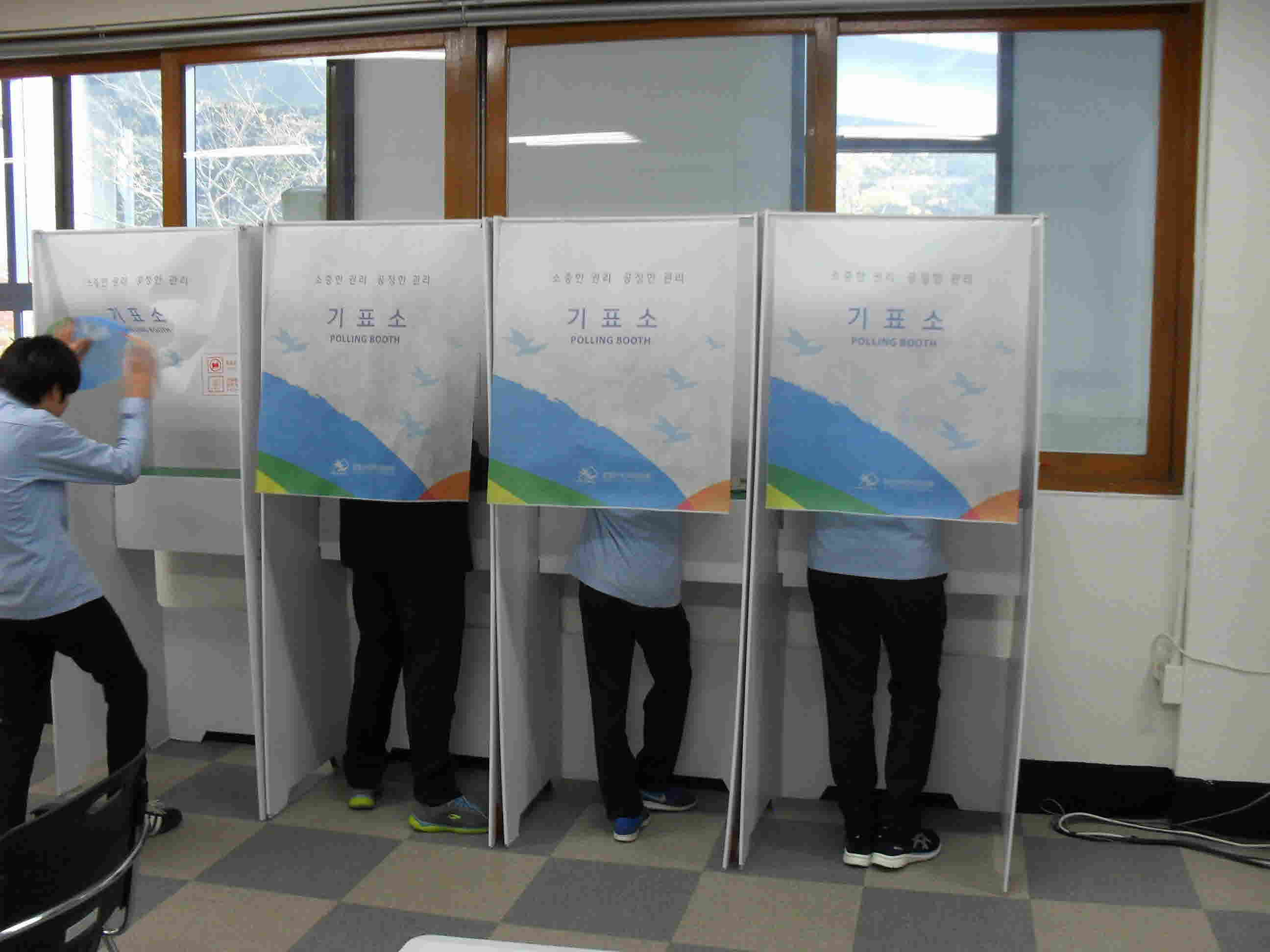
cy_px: 476
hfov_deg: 52.6
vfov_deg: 40.7
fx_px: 1284
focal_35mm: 35
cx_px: 635
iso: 200
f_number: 3.2
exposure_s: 1/20
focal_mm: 6.3
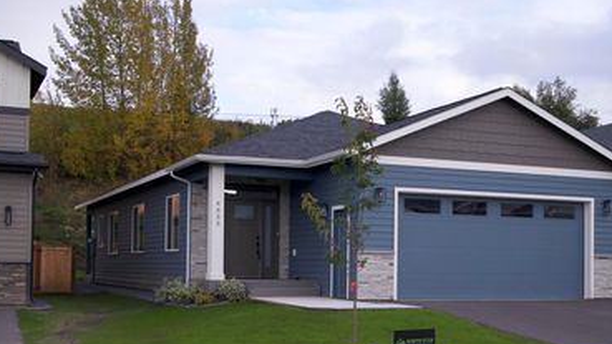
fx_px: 876
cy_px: 244
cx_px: 368
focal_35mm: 54
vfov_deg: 22.0
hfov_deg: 38.4
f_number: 5.3
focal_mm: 38
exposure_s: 1/800
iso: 400
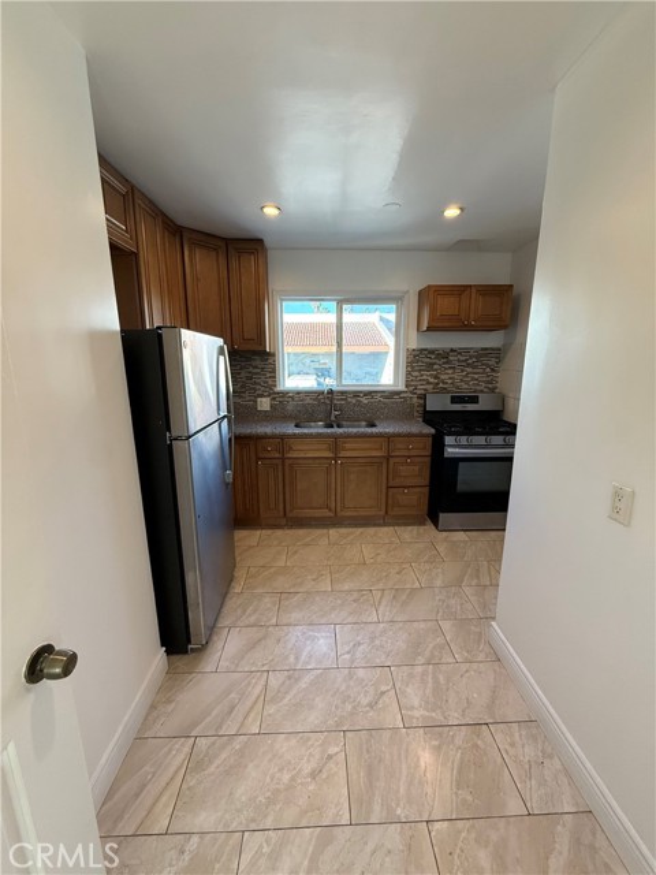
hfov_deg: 85.7
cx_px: 328
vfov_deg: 102.1
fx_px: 354
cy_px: 438
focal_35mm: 14
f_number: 2.2
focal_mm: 2.22
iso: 200
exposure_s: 1/120
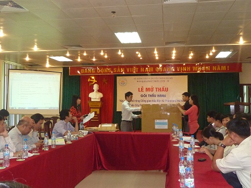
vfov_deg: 37.7
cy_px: 94
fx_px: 276
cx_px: 126
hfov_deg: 49.0
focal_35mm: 38
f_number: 3.3
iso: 400
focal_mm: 4.4
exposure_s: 1/30
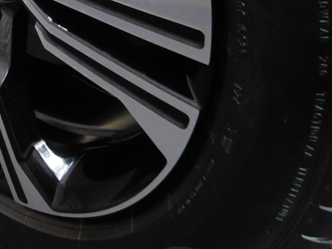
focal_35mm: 72
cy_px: -53
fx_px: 690
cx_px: -102
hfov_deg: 23.8
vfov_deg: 19.2
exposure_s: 1/10
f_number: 3
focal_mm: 4
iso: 400
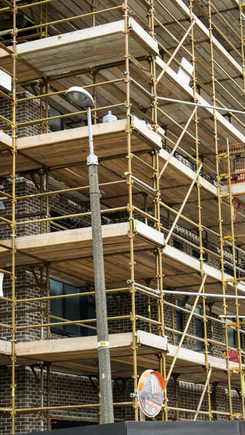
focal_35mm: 82
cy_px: 218
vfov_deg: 25.9
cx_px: 142
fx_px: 947
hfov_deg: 14.7
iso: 400
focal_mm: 52
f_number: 8
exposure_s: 1/50
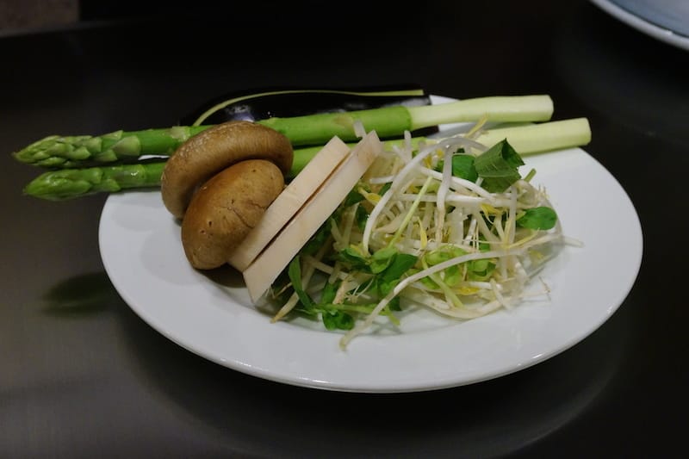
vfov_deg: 28.1
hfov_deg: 41.1
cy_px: 230
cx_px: 344
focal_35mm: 48
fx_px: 918
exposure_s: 1/40
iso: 3200
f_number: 8
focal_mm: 32
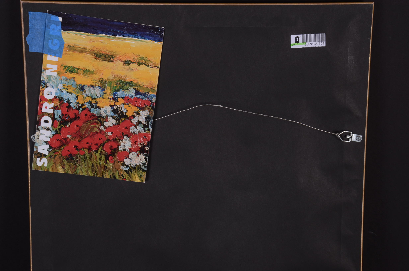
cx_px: 204
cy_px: 136
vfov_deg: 18.1
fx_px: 850
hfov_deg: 27.0
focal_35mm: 75
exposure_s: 1/80
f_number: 14
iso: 125
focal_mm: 50
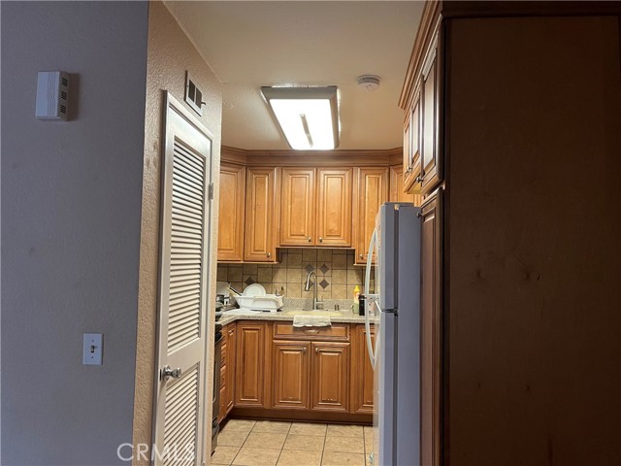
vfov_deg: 53.1
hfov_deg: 67.3
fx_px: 466
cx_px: 310
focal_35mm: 26
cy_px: 233
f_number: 1.6
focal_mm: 5.1
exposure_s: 1/60
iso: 400
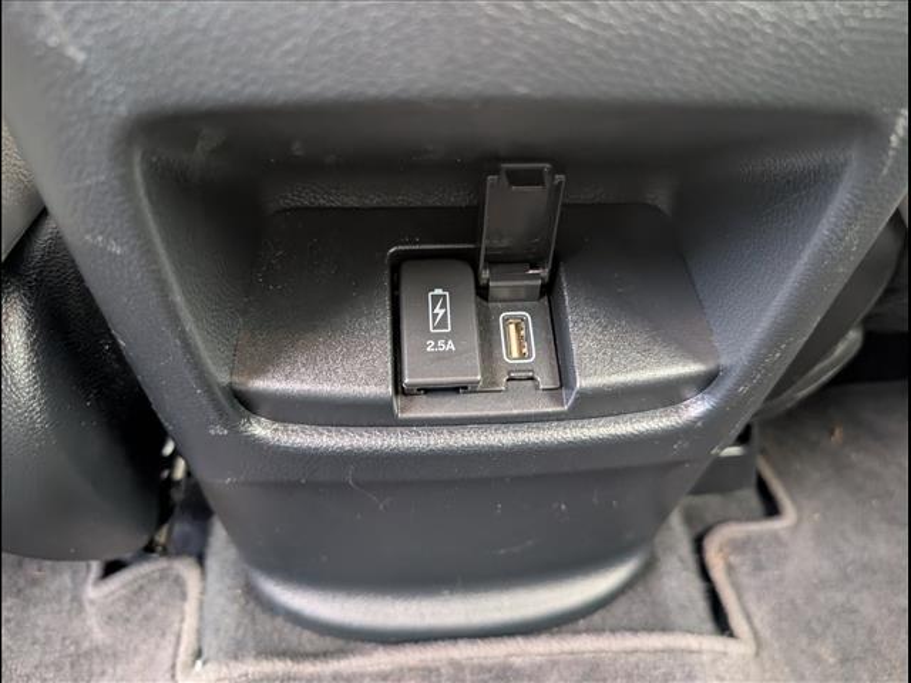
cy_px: 342
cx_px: 456
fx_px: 632
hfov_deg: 71.6
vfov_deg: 56.8
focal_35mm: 24
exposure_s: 1/213
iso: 1202
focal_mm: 6.9
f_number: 1.68
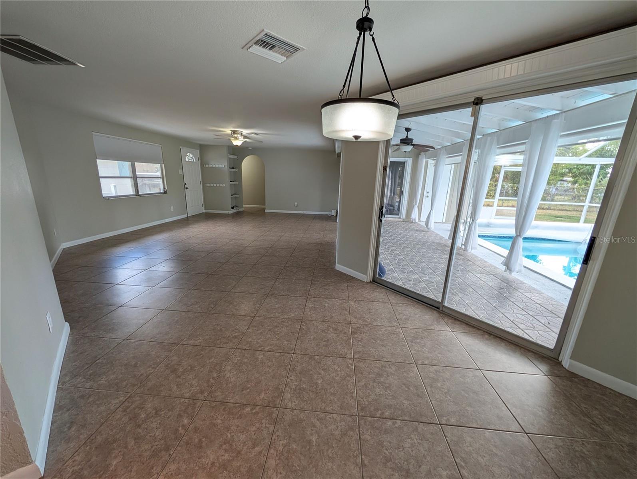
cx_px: 318
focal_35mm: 12
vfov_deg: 94.6
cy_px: 240
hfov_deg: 110.5
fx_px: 221
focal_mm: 2.02
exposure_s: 1/120
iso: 73
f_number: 1.7
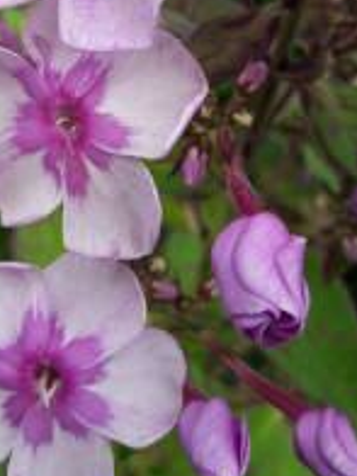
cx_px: 70
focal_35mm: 57
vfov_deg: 32.3
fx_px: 784
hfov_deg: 25.2
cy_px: 58
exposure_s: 1/629
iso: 40
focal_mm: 3.7
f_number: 1.9
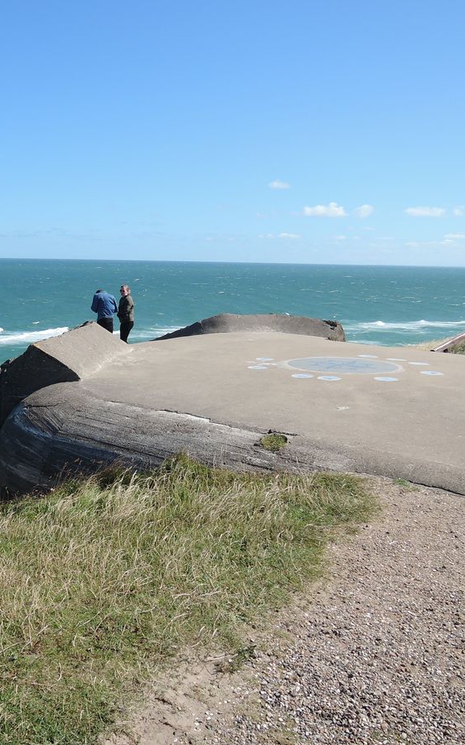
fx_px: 690
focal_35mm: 34
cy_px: 372
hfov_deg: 36.4
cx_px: 118
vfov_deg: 56.7
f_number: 2.8
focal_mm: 5.1
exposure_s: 1/200
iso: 80
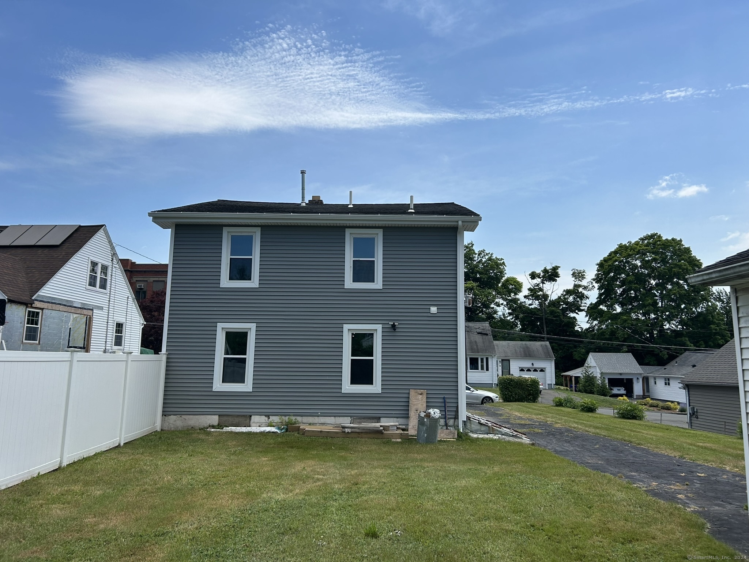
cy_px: 281
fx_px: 563
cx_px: 374
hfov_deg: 67.3
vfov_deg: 53.1
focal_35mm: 26
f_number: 1.5
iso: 50
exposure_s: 1/6211
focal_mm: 5.7
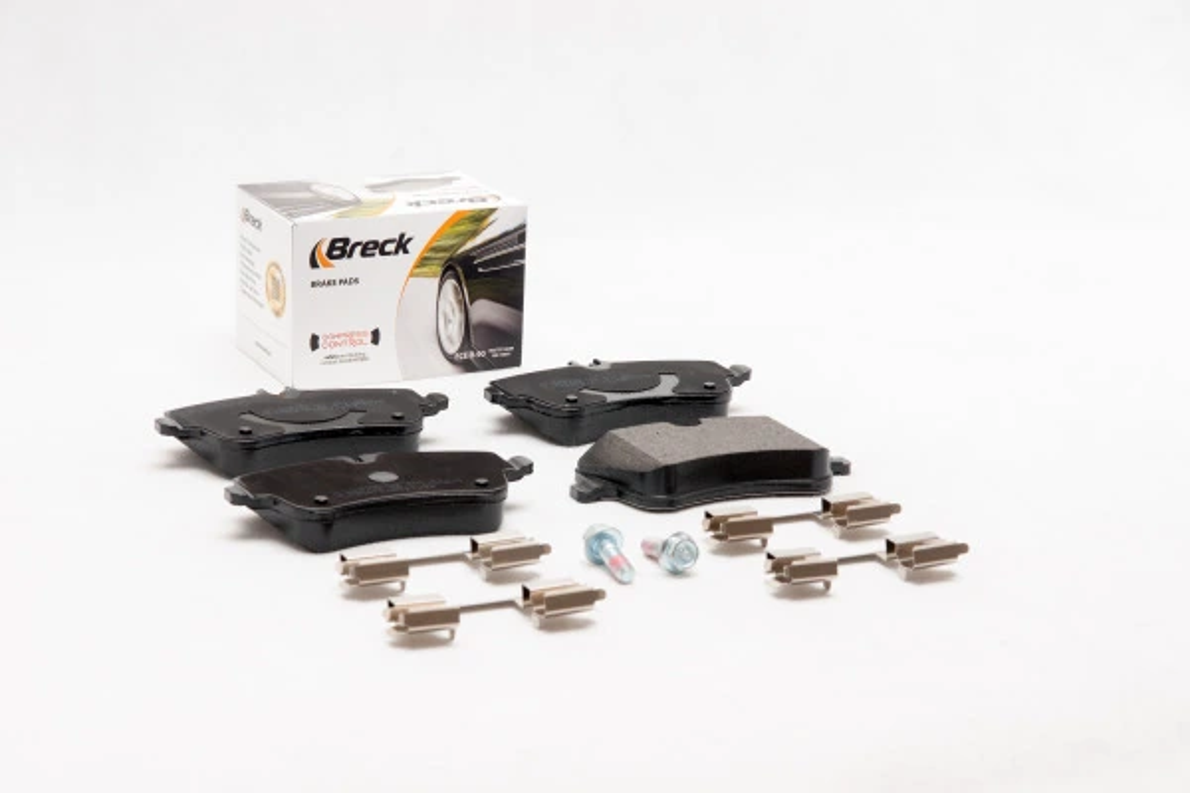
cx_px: 595
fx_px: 2975
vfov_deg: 15.2
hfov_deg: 22.6
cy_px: 396
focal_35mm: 90
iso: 100
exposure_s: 1/200
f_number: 11
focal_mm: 60
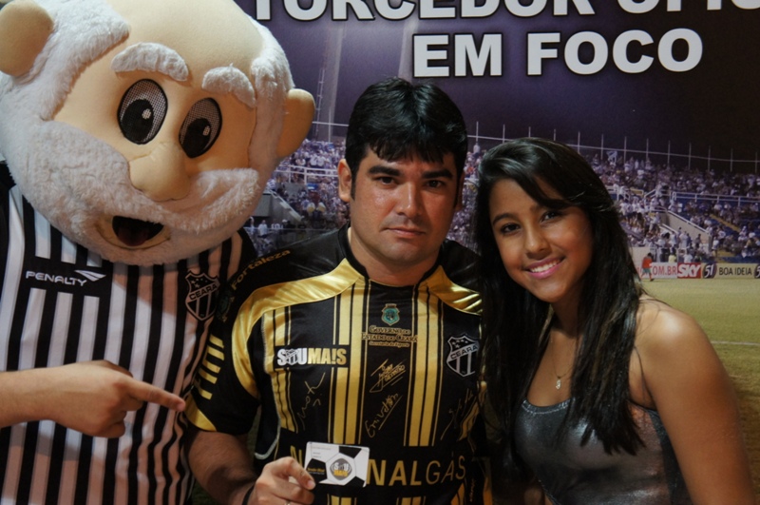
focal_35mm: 72
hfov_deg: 28.1
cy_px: 252
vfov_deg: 18.9
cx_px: 380
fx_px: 1518
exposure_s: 1/20
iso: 1600
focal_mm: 48
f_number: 5
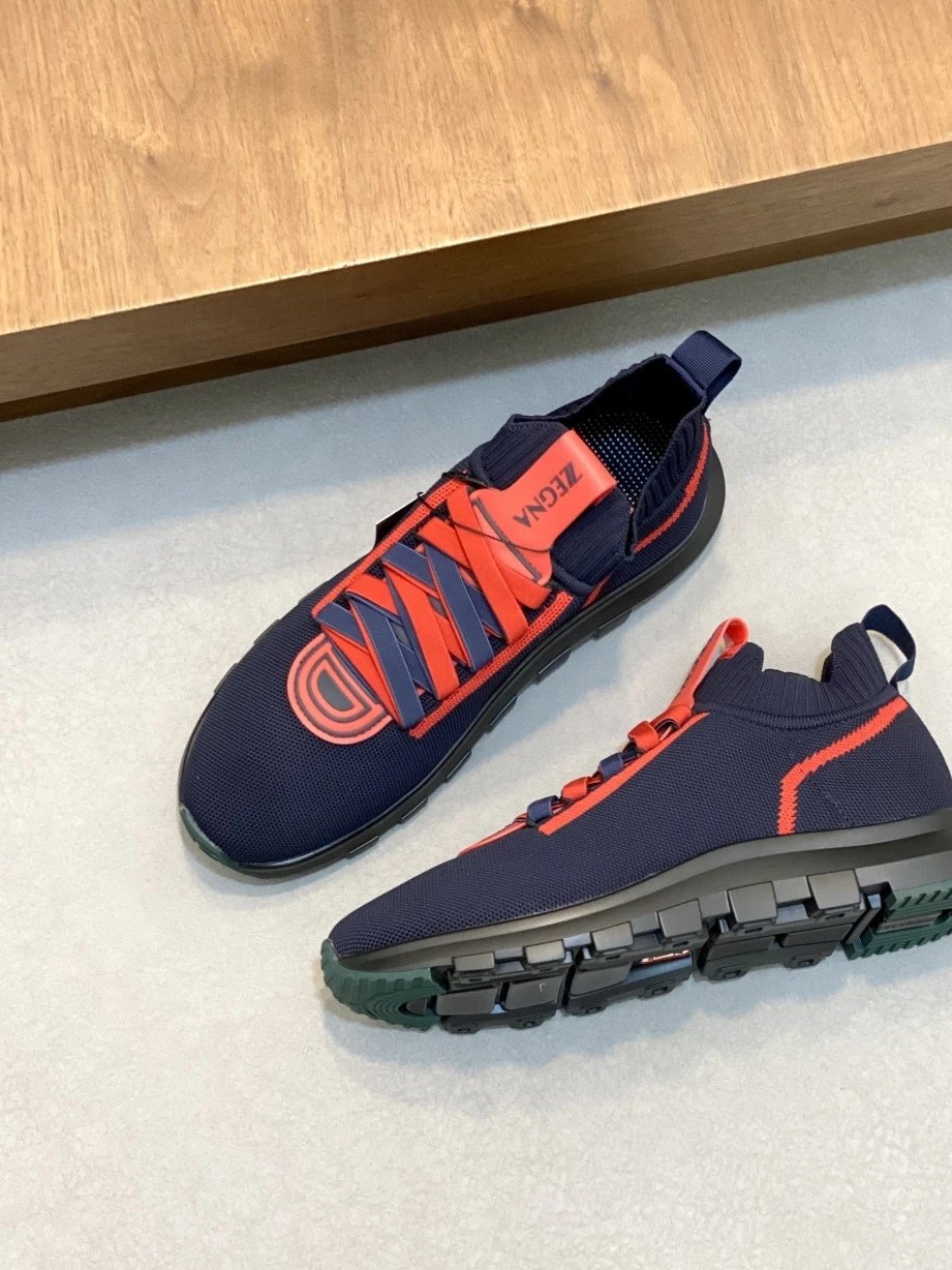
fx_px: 2237
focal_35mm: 61
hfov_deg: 24.0
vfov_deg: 31.6
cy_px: 721
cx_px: 534
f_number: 2
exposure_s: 1/100
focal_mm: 6
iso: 250
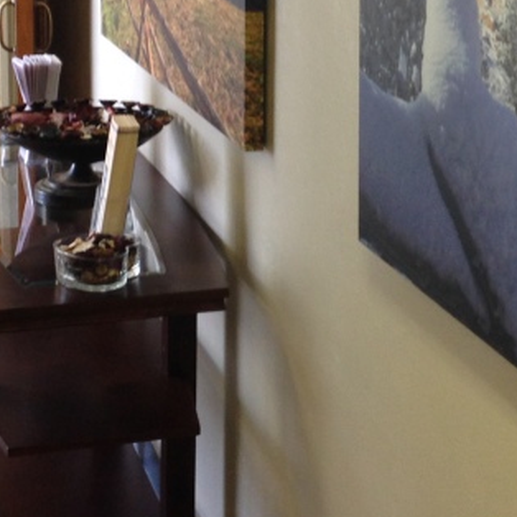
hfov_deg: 18.3
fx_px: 1605
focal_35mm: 95
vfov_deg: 18.0
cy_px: 41
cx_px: 314
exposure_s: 1/20
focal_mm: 4.12
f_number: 2.4
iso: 80
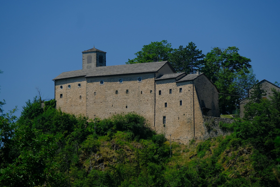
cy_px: 94
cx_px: 140
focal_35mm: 165
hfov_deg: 12.5
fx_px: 1283
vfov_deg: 8.3
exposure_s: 1/1300
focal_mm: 110
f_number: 5.6
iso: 320
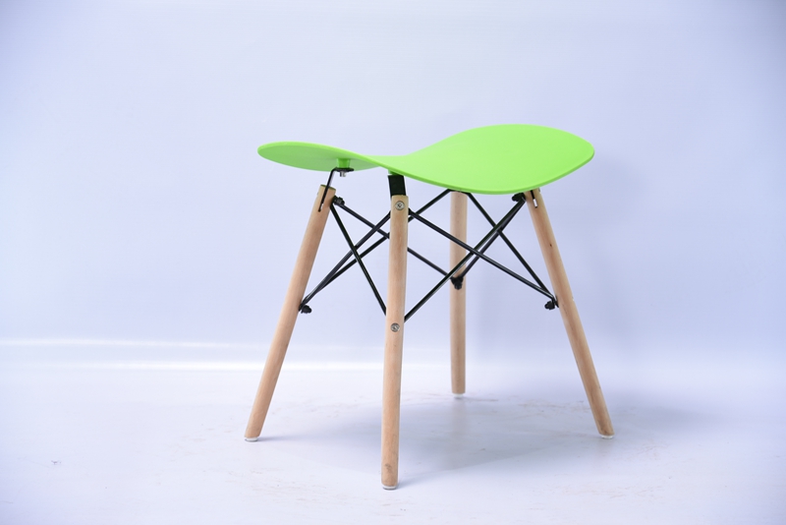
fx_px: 1856
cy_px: 262
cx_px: 393
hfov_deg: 23.9
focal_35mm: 85
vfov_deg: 16.1
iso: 125
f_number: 4.5
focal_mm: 85
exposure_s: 1/50
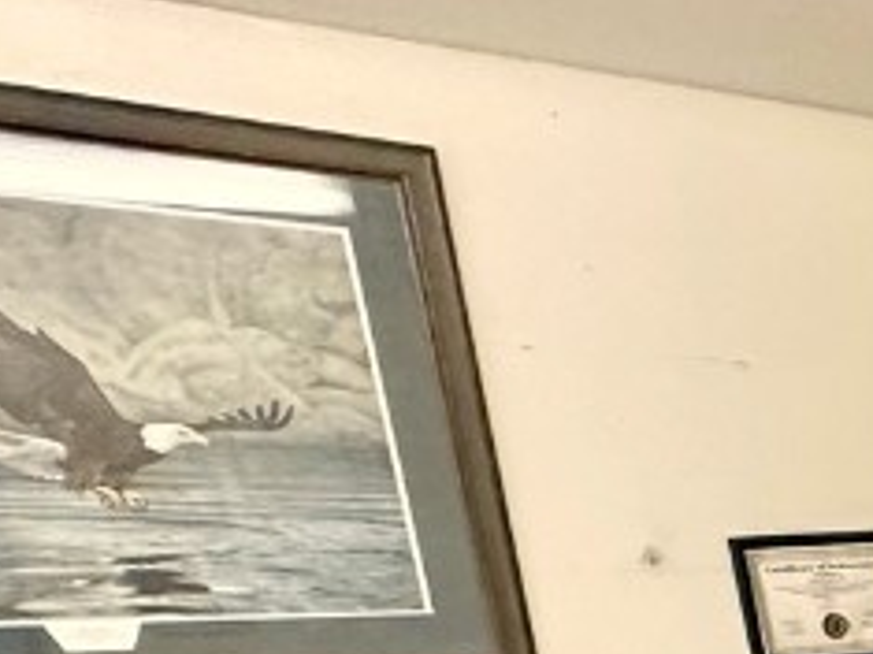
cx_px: 1635
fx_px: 1538
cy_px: 1000
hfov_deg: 20.4
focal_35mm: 61
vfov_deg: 20.4
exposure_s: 1/120
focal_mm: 2.2
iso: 320
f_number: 2.2
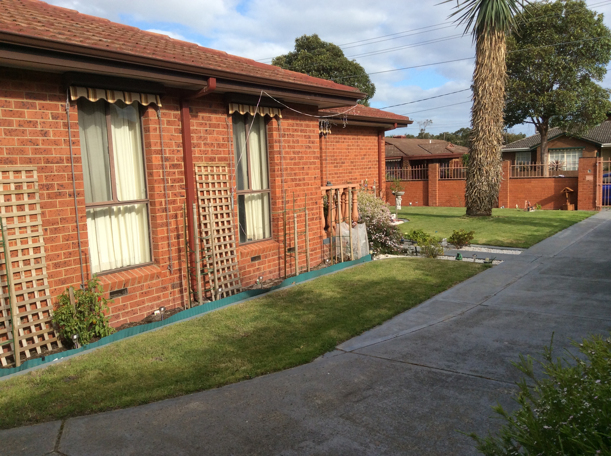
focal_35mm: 33
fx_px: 582
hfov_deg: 55.4
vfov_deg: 42.8
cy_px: 228
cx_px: 306
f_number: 2.4
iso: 32
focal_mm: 3.3
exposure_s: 1/953
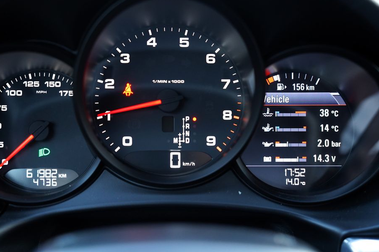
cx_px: 171
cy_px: 134
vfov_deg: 26.5
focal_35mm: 51
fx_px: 537
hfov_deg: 38.9
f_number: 2.8
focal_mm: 45
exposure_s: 1/60
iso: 2000
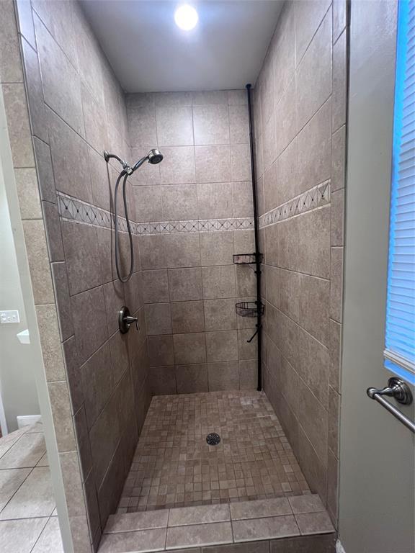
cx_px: 208
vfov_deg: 106.2
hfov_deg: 89.9
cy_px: 276
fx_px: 208
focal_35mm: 13
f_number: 1.8
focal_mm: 1.57
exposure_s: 1/60
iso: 250
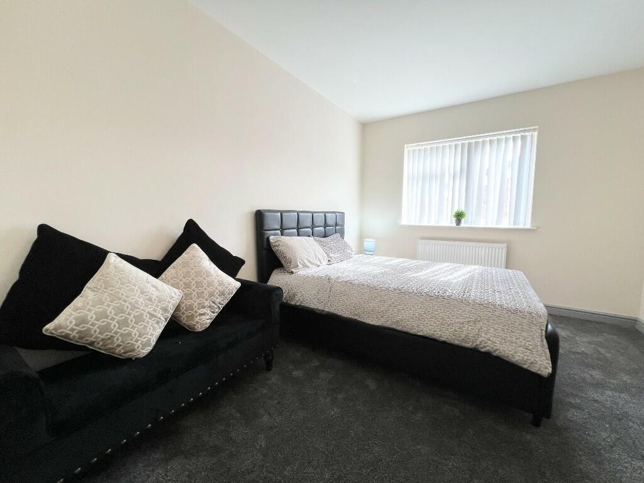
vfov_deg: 89.9
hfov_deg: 106.2
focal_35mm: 13
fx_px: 242
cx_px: 322
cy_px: 242
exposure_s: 1/100
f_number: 1.8
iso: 64
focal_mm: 1.57
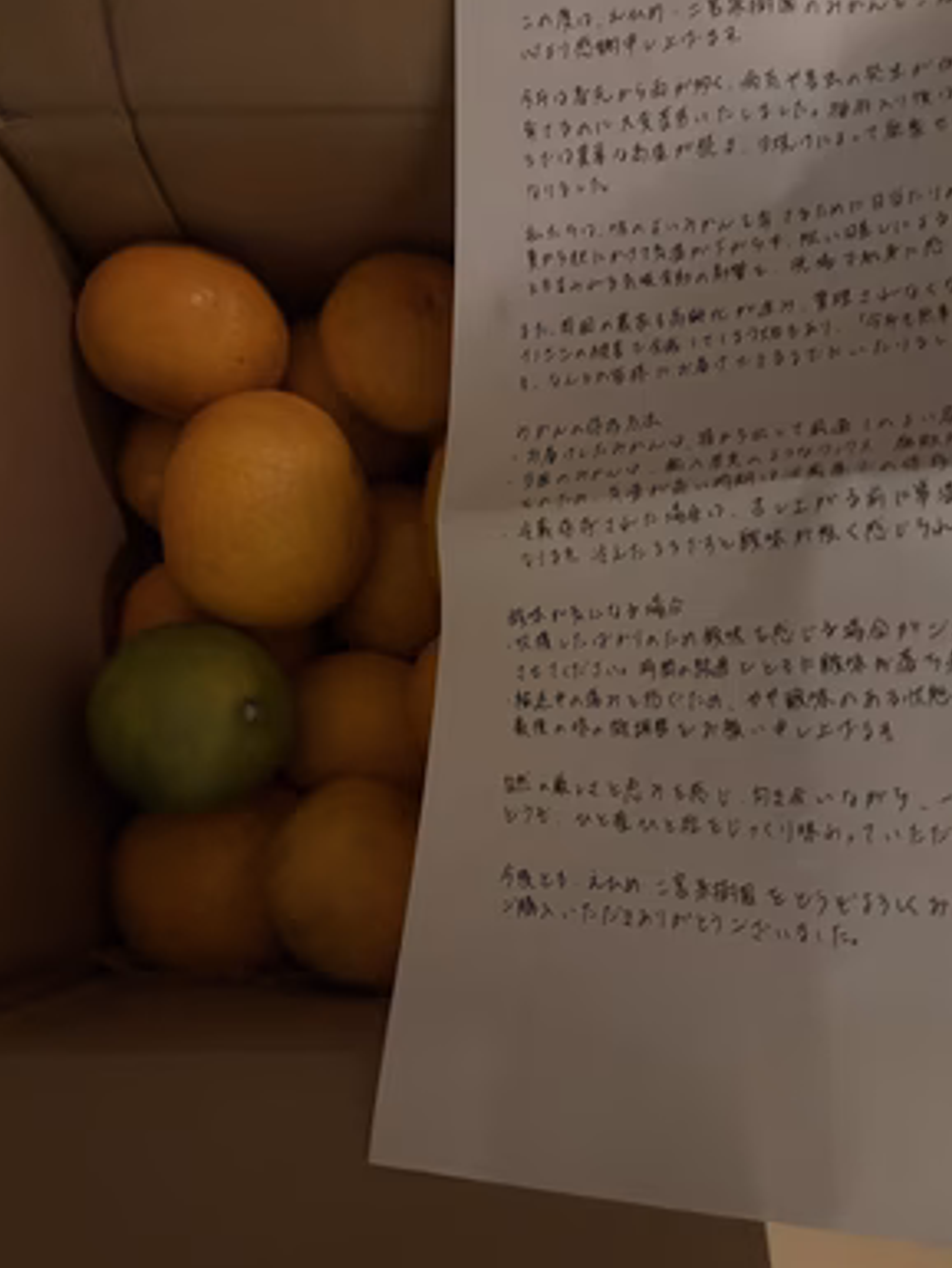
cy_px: 629
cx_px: 474
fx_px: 990
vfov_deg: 65.3
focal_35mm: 27
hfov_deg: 51.4
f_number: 1.6
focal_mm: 5.96
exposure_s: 1/25
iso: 800
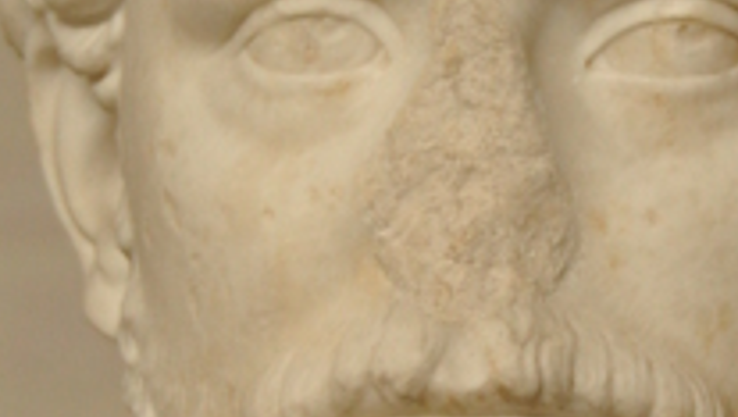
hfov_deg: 7.8
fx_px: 5401
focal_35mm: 276
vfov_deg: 4.4
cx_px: 522
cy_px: 135
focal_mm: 55
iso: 1000
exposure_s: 1/100
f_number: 5
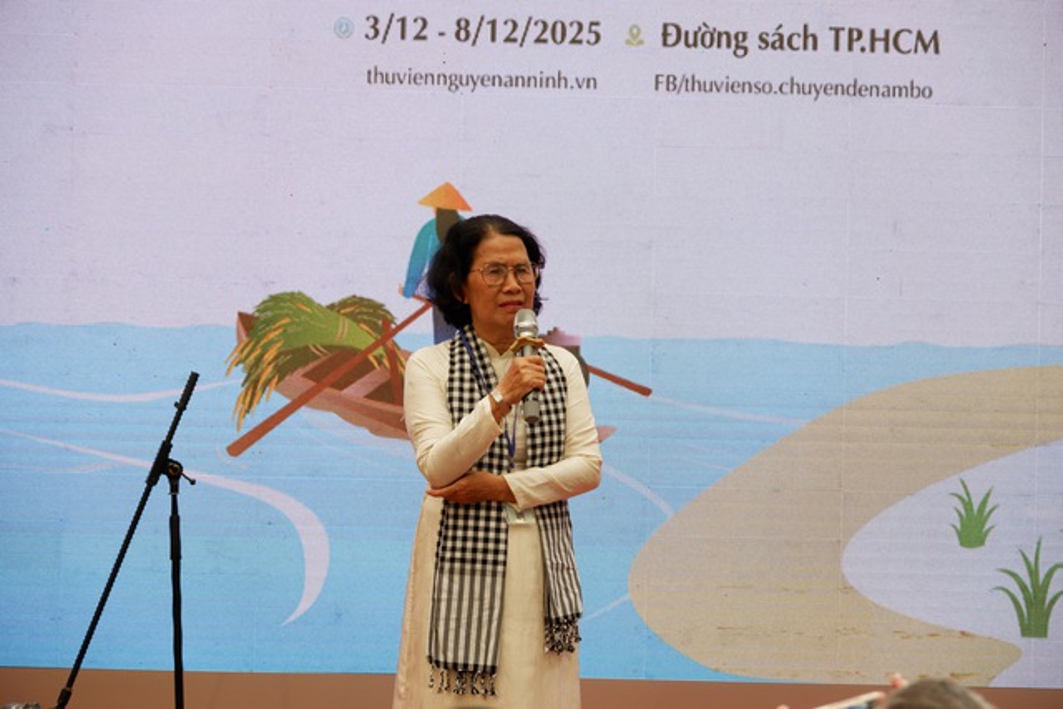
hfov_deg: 17.1
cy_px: 354
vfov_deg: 11.4
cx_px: 532
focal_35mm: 120
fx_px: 3544
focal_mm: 80
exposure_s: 1/150
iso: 400
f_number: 4
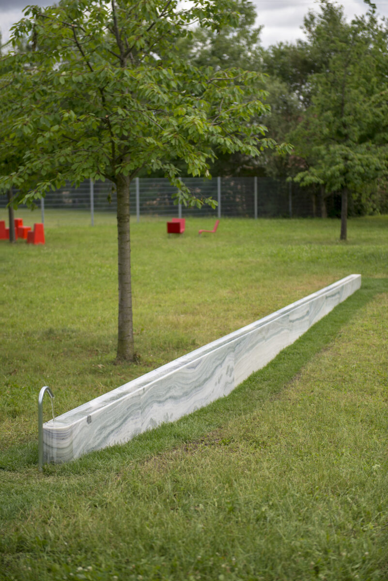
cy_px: 290
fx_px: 1131
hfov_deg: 19.5
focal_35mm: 70
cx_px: 194
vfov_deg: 28.8
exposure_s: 1/3200
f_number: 2.8
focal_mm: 70
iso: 400
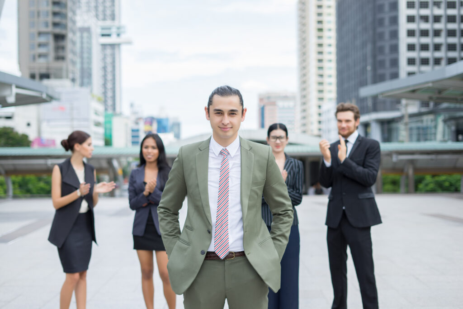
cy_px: 154
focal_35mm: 50
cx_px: 232
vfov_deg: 27.0
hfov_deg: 39.6
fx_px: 643
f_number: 2.2
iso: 100
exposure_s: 1/640
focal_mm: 50
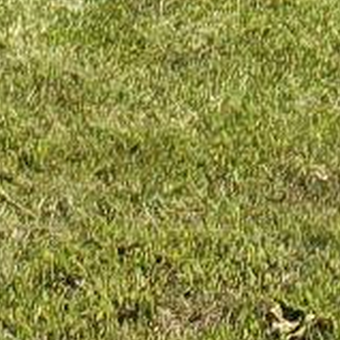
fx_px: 1645
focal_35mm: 148
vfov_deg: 10.7
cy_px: -366
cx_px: 460
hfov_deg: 11.5
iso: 32
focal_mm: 4.2
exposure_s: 1/2513
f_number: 1.8
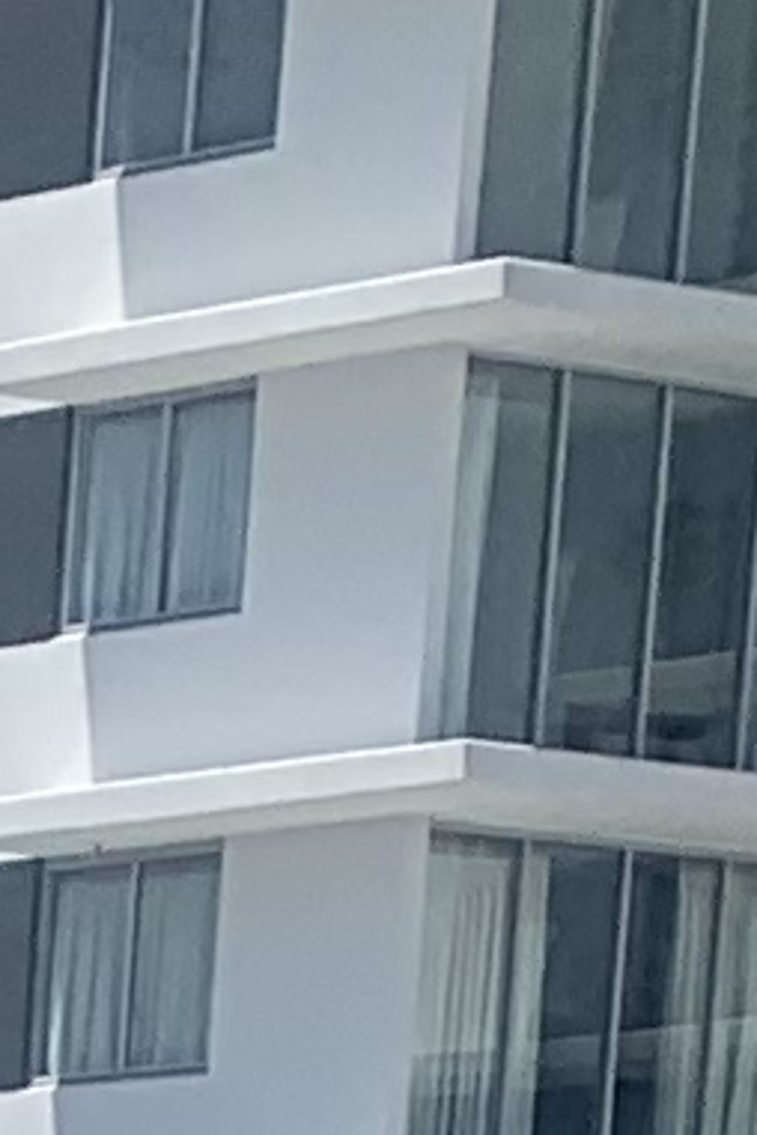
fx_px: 9020
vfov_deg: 6.3
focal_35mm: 286
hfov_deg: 4.2
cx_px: -3052
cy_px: 3956
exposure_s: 1/3185
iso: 25
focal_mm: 4.25
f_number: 1.8
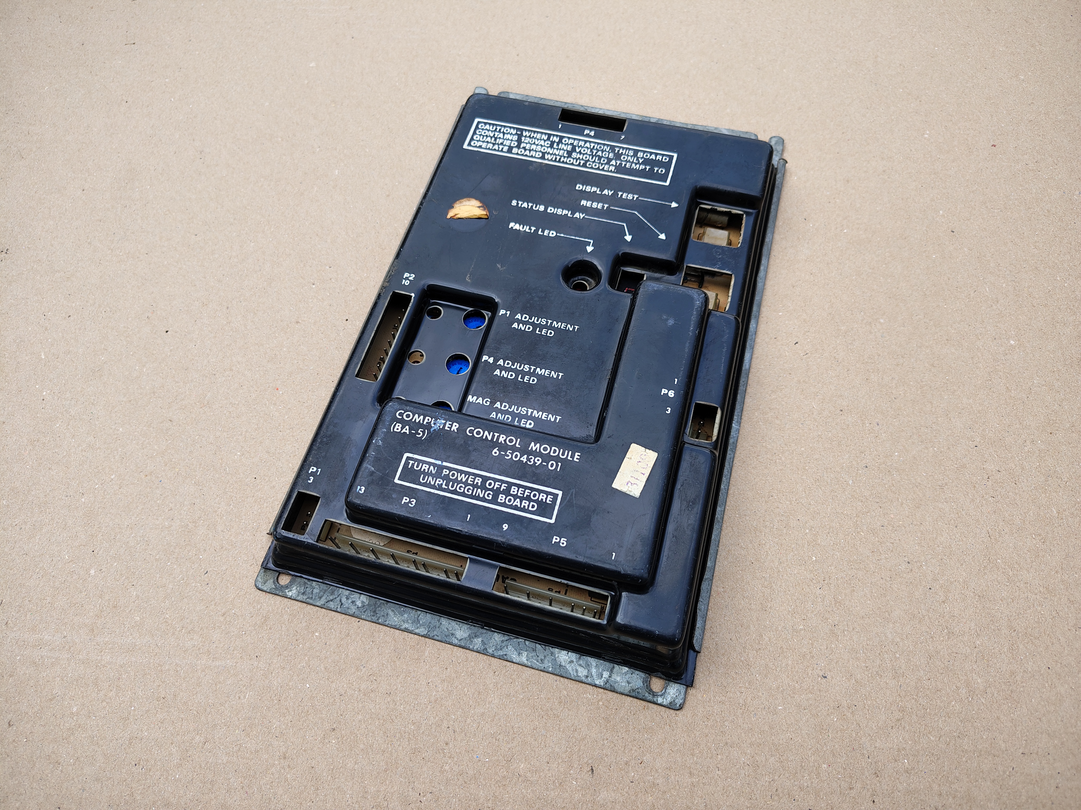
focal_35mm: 24
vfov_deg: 56.8
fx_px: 749
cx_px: 540
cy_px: 405
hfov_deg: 71.6
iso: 100
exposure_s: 1/552
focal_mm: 5.56
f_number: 1.8
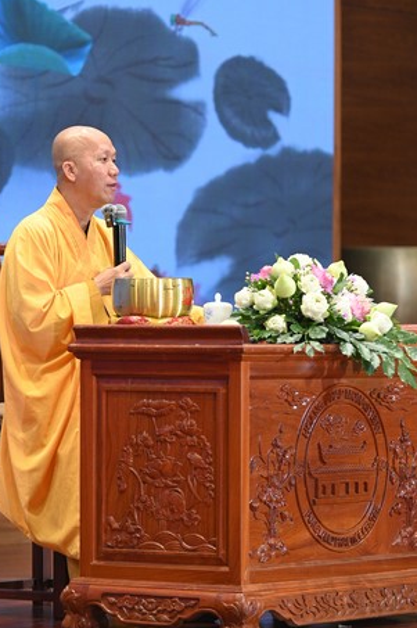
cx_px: 212
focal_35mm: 201
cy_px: 218
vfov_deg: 10.2
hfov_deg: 6.8
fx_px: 3500
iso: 3200
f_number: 3.2
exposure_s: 1/200
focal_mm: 140
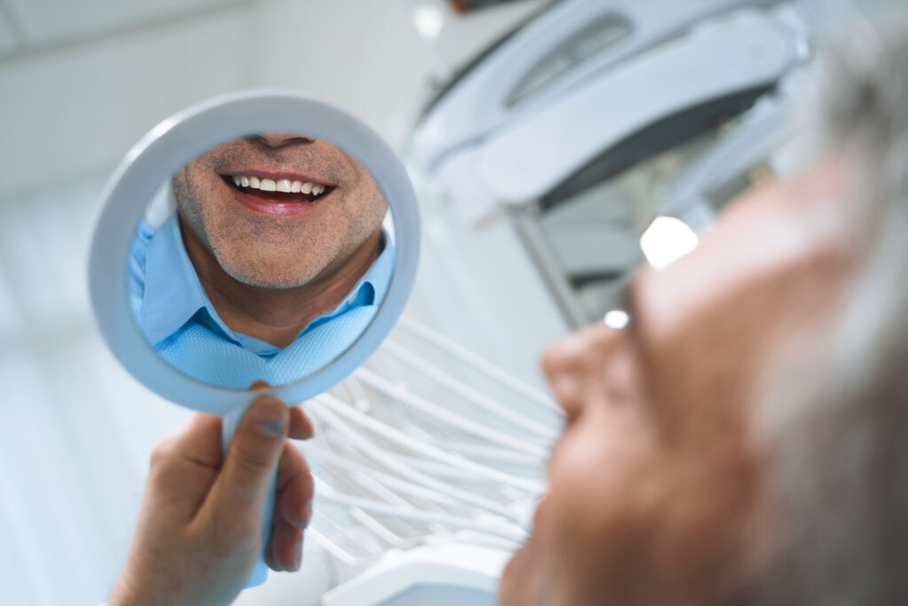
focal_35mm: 42
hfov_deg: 46.4
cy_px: 303
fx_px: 1059
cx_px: 454
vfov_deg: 31.9
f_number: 2.8
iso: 200
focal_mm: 42
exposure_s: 1/125
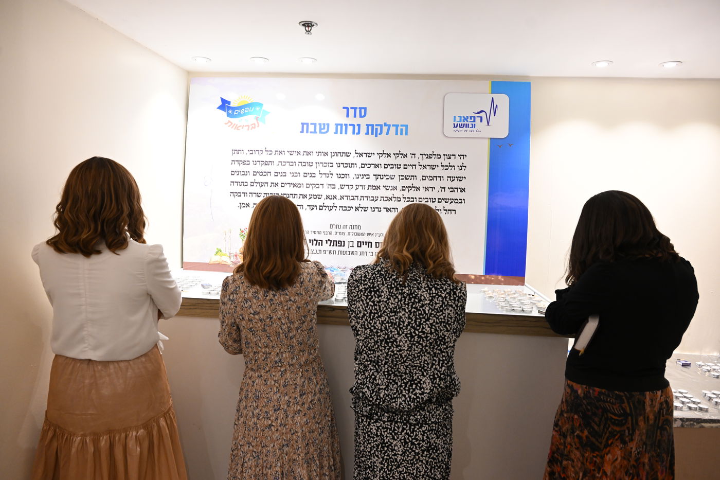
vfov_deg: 53.1
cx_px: 360
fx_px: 480
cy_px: 240
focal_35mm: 24
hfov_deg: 73.8
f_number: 4.5
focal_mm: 24
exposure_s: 1/160
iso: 2000
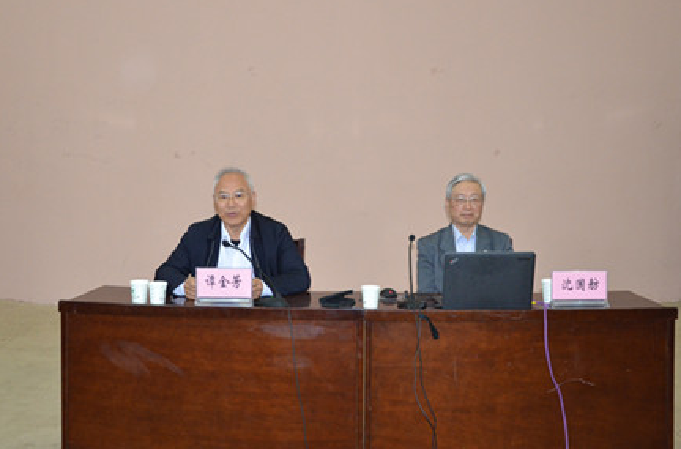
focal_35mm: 50
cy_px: 156
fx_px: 943
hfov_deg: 39.7
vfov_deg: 26.7
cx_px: 320
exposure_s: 1/60
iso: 1600
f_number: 5.6
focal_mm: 24
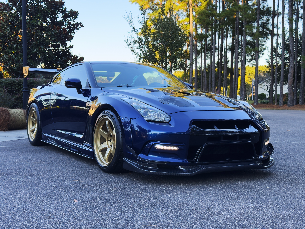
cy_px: 114
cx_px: 152
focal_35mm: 48
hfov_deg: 39.7
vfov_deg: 30.3
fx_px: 423
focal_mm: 6.76
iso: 64
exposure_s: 1/315
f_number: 1.78
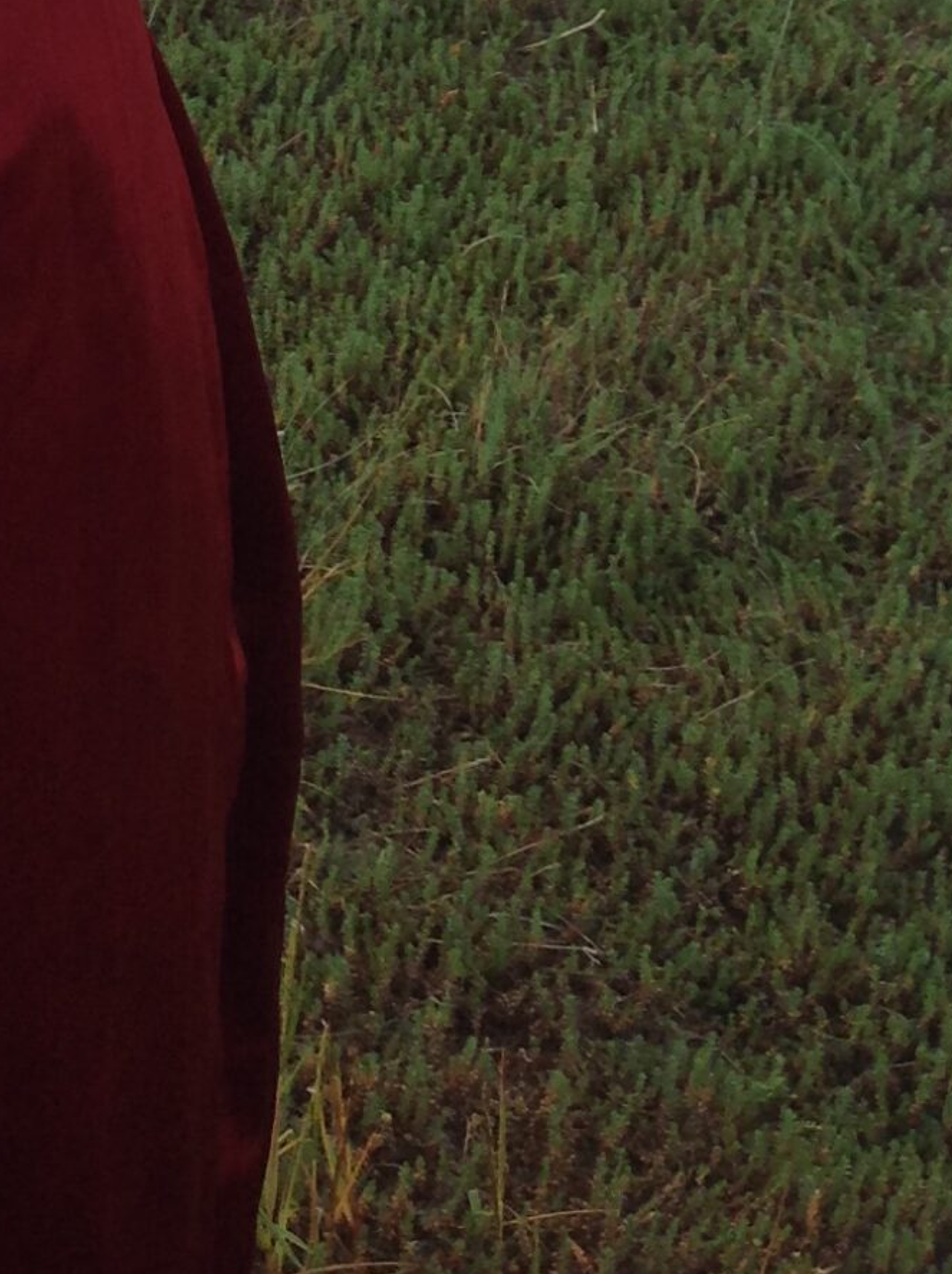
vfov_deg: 17.9
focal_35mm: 101
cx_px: -412
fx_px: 3712
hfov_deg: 13.8
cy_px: -491
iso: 50
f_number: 2.4
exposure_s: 1/1008
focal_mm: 4.28
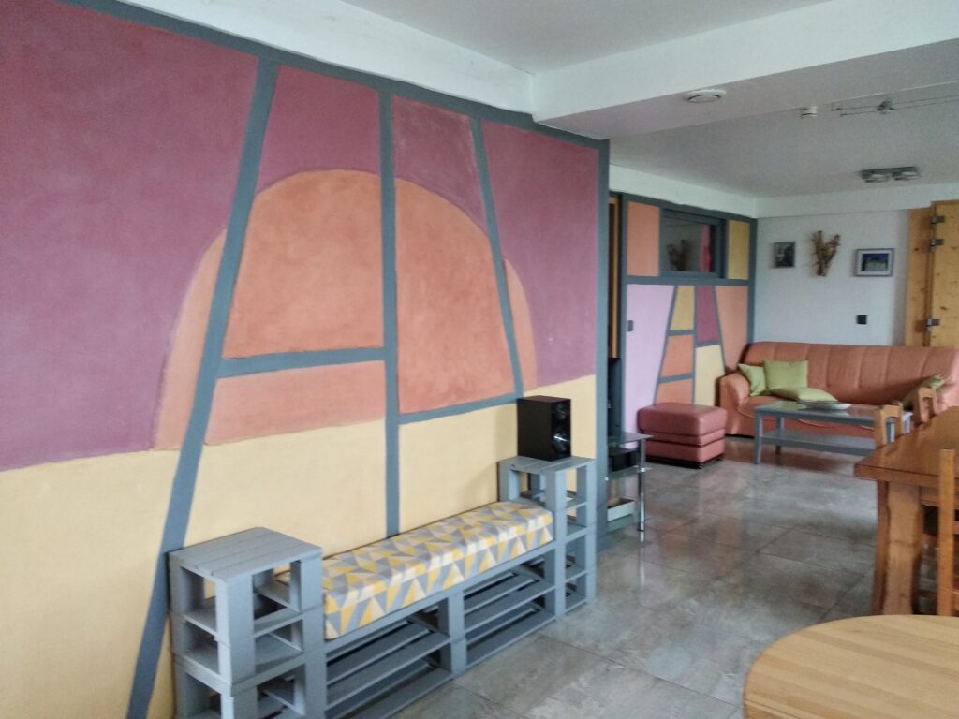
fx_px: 720
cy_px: 360
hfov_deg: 67.3
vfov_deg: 53.1
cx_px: 480
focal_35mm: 26
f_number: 2.2
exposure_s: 1/25
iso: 1000
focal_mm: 3.81
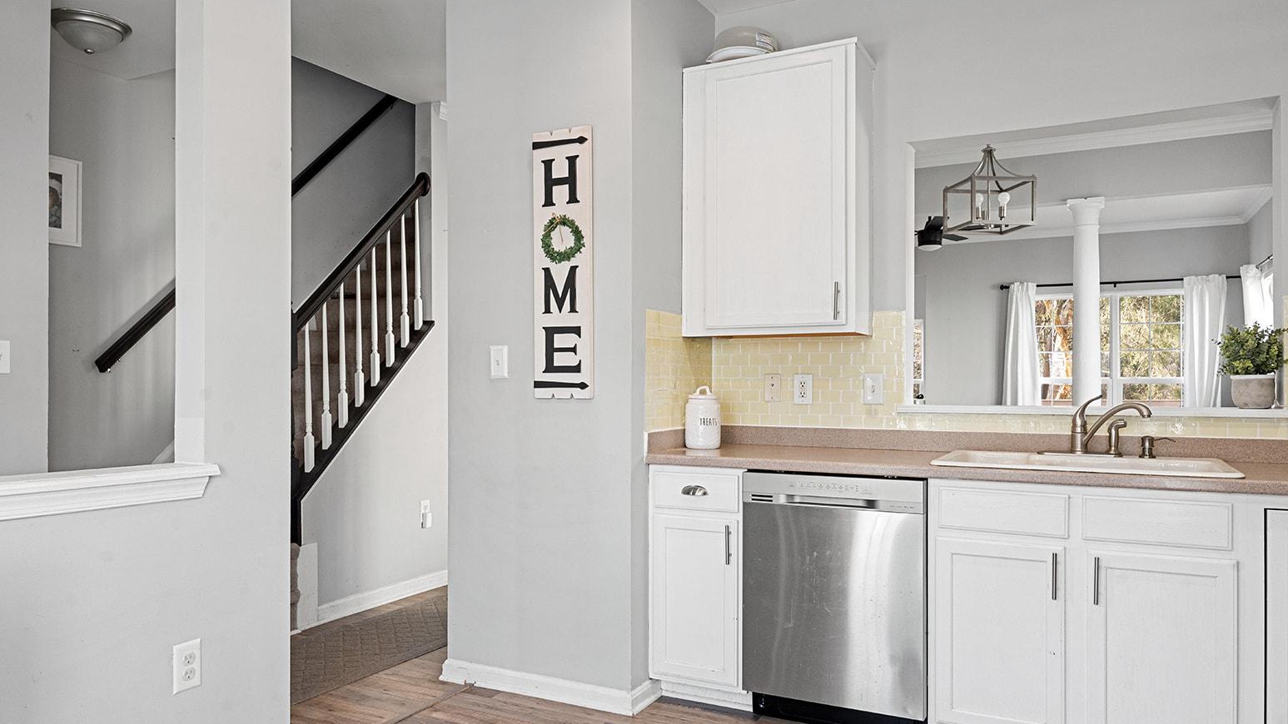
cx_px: 639
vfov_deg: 44.4
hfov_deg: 71.9
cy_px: 369
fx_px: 888
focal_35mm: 26
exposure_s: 1/20
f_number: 9
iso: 800
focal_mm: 24
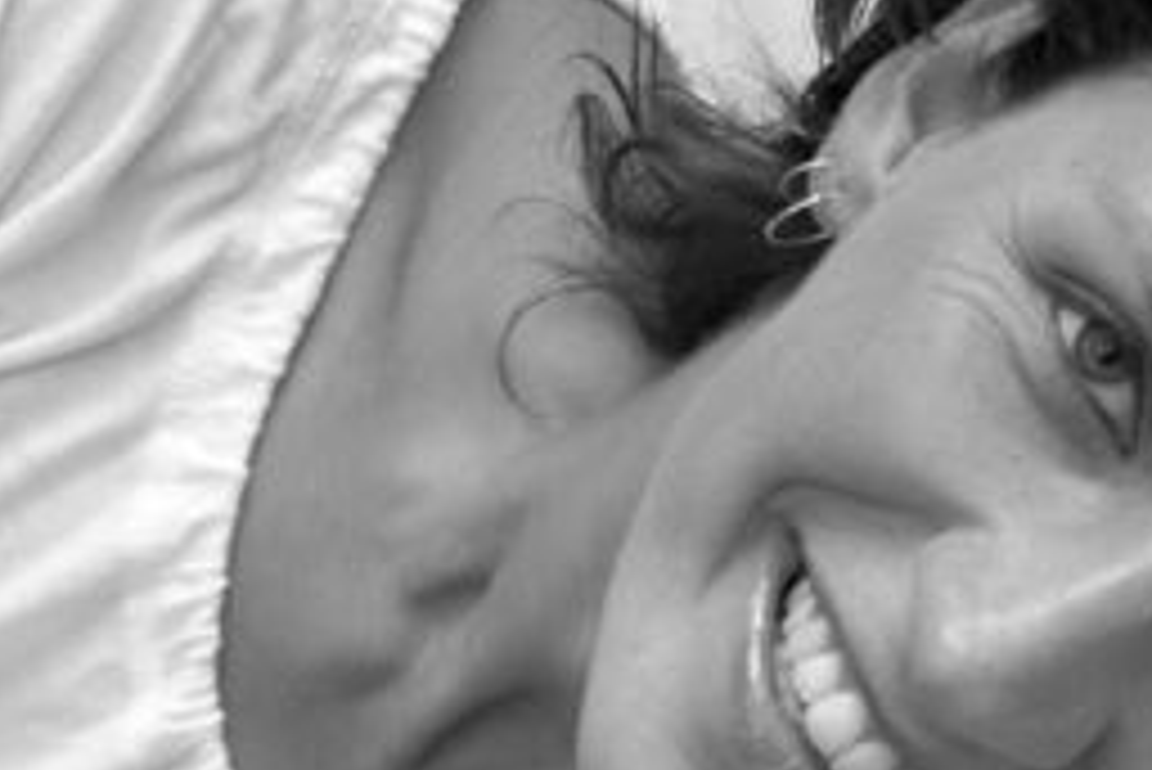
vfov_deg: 6.8
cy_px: 675
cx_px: 666
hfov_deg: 10.2
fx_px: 6464
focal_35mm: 202
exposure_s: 1/60
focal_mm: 75
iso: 200
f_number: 5.6
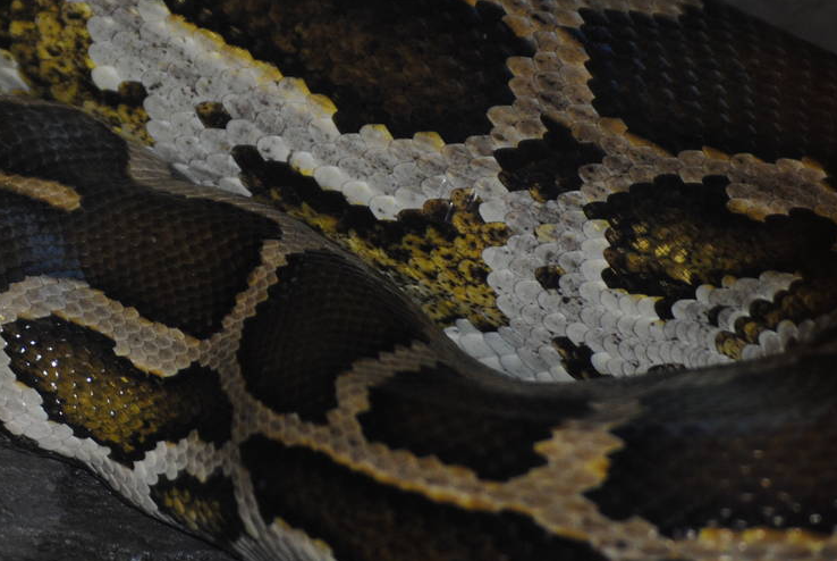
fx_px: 6052
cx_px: 67
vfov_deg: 5.3
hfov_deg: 7.9
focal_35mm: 260
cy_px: 49
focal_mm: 80
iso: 200
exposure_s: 1/60
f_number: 4.2
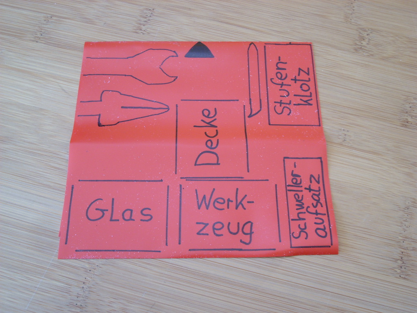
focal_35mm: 44
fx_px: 530
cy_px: 156
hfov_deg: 42.9
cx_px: 208
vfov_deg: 32.9
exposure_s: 1/22
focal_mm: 7.43
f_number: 3.1
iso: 50
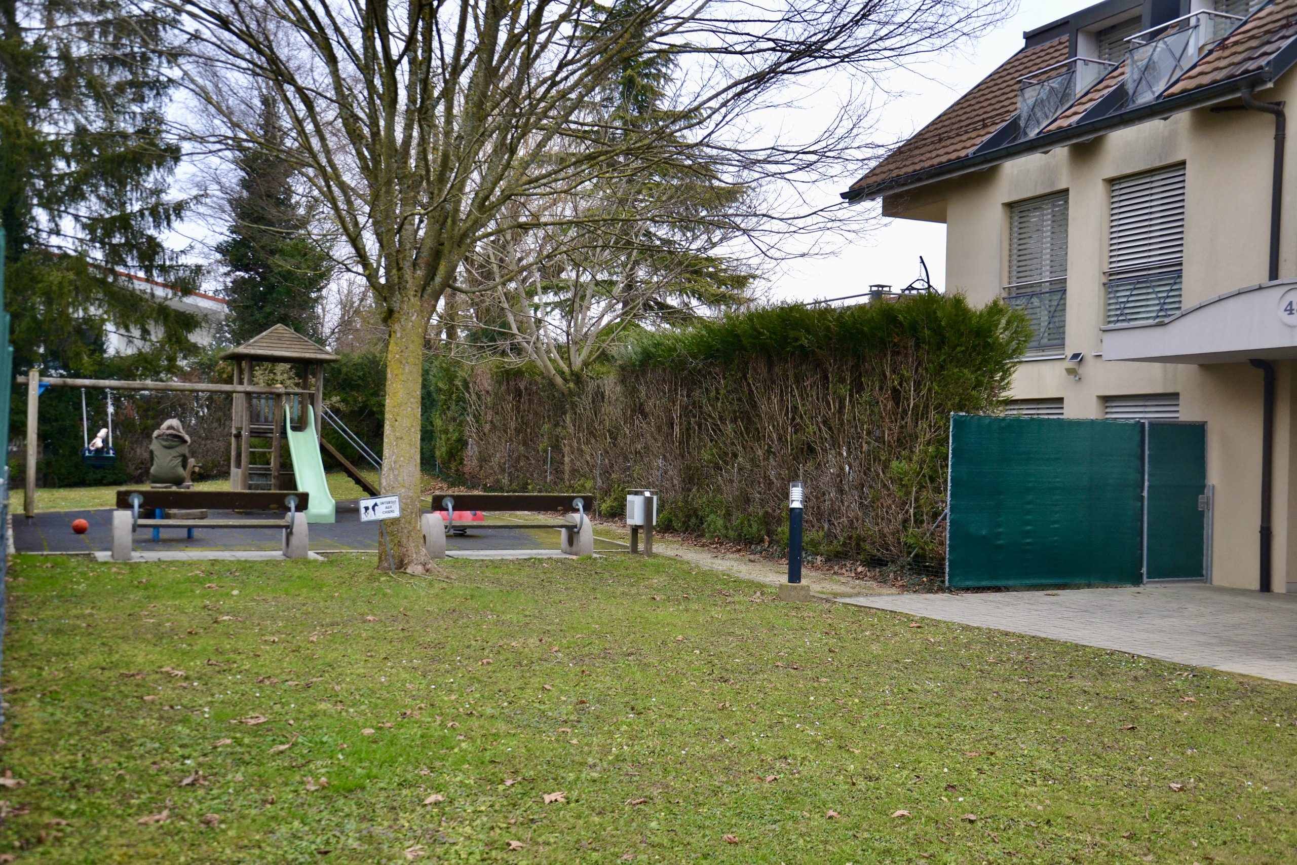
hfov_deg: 51.3
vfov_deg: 35.5
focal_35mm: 38
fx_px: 1351
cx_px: 648
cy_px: 432
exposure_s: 1/320
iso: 400
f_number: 4
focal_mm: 25
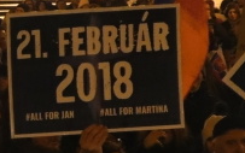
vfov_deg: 3.0
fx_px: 2932
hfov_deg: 4.7
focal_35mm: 439
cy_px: 118
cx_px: -192
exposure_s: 1/25
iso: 3200
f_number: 3.8
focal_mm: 25.4
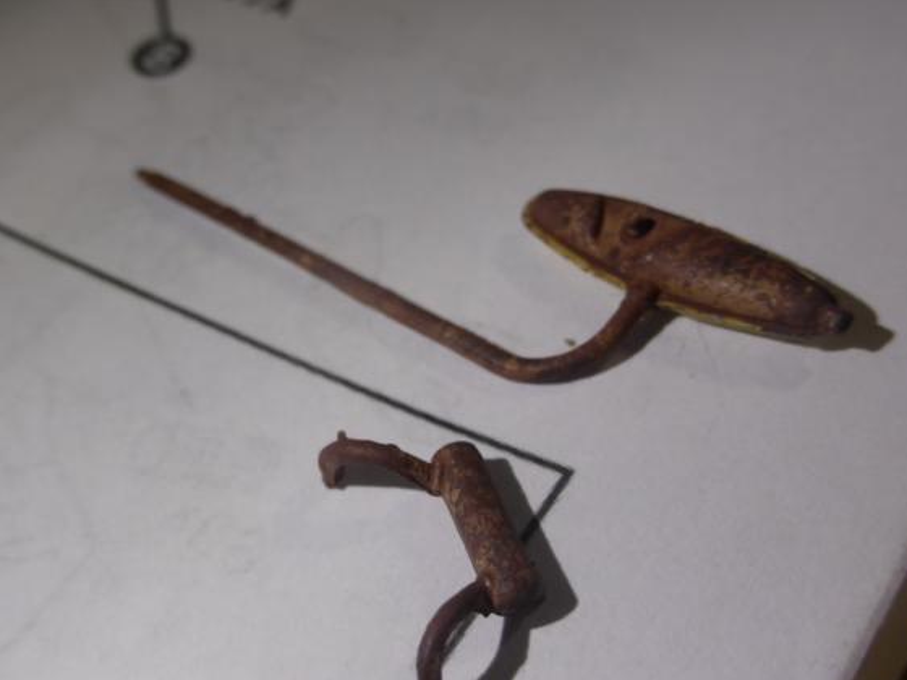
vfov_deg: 29.1
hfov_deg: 38.2
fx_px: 1310
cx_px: 439
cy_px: 379
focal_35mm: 50
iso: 100
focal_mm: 6.1
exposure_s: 1/160
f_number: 3.7
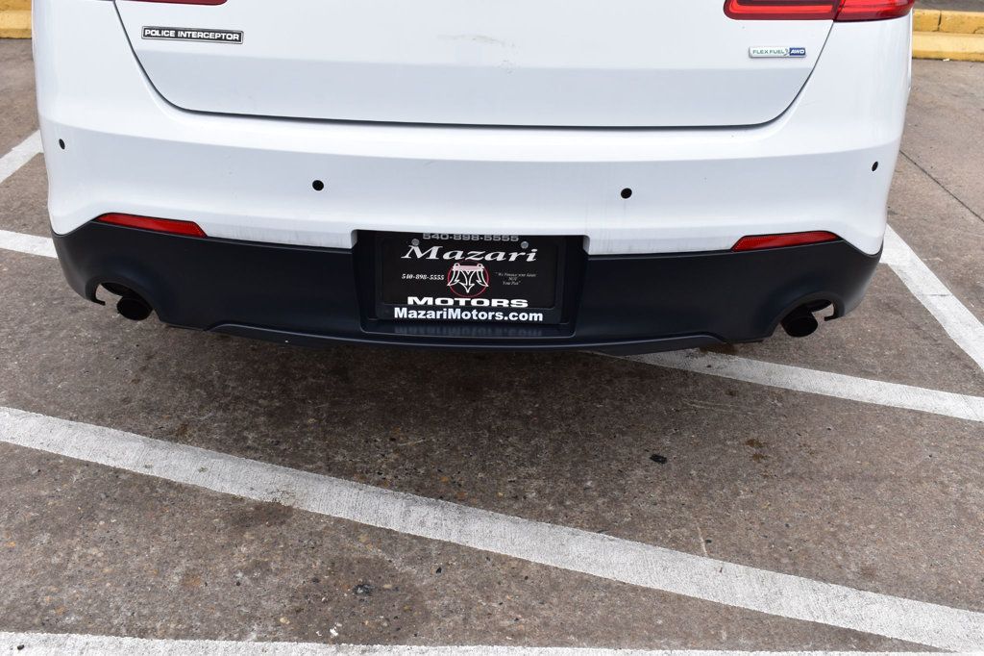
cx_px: 492
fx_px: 1025
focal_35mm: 38
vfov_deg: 35.5
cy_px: 328
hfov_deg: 51.3
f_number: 10
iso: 400
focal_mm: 25
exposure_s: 1/200
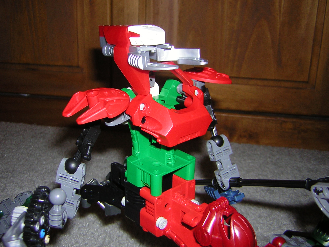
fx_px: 352
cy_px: 121
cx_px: 167
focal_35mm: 37
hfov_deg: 50.1
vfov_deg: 38.7
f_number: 2.6
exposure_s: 1/60.1
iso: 50
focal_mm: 4.7
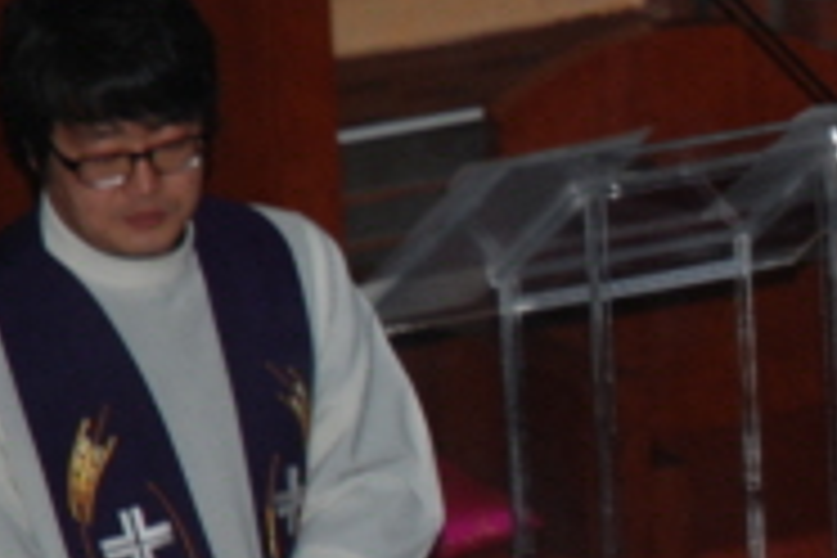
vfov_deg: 3.5
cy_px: 414
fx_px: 9206
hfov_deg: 5.2
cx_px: 1364
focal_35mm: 396
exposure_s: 1/60
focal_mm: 70
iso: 200
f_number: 4.5
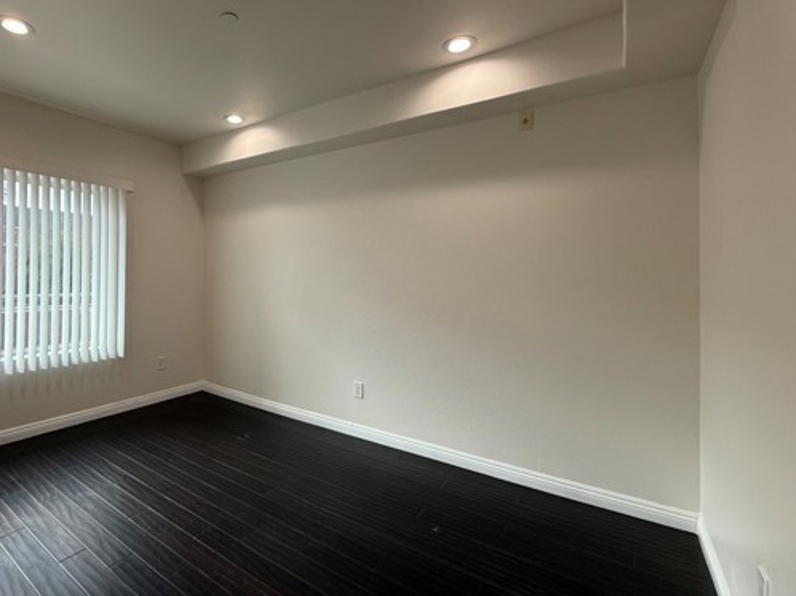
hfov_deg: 85.8
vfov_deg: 71.4
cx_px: 291
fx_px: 414
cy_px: 273
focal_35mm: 18
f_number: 2.2
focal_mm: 2.22
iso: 64
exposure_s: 1/120
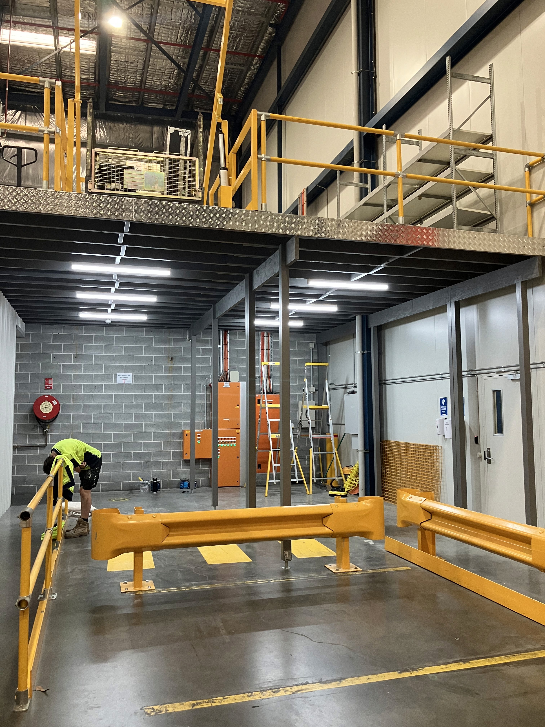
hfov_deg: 49.7
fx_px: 588
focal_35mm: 28
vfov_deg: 63.4
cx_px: 272
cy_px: 364
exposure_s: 1/50
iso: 125
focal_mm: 3.99
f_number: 1.8
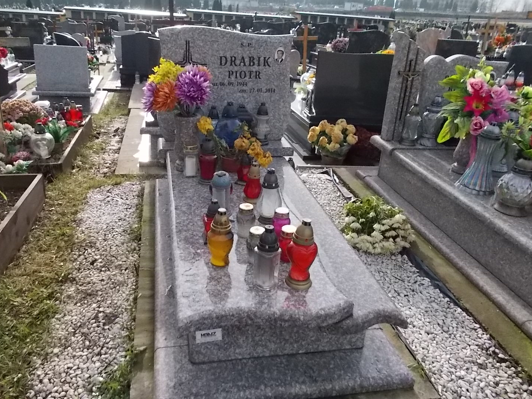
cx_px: 253
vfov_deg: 48.2
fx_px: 446
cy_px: 181
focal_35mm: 29
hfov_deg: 61.6
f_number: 8
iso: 400
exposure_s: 1/250
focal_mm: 4.6
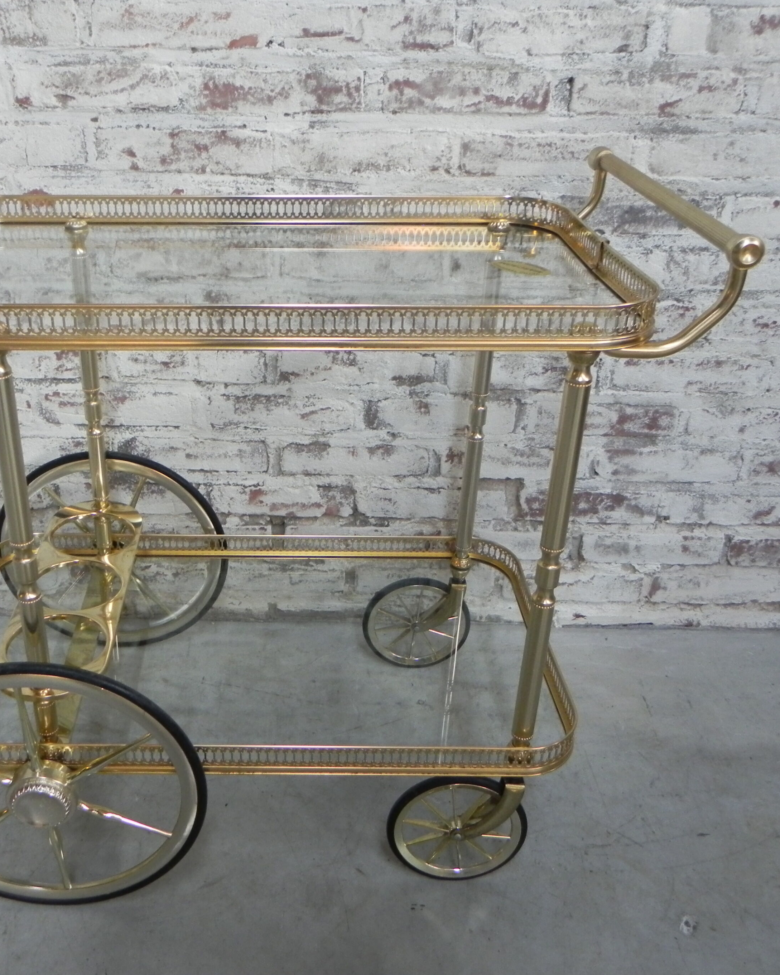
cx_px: 271
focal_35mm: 34
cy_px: 487
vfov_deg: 52.8
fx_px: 981
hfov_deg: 42.9
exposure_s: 1/30
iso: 318
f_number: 2.8
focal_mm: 4.6
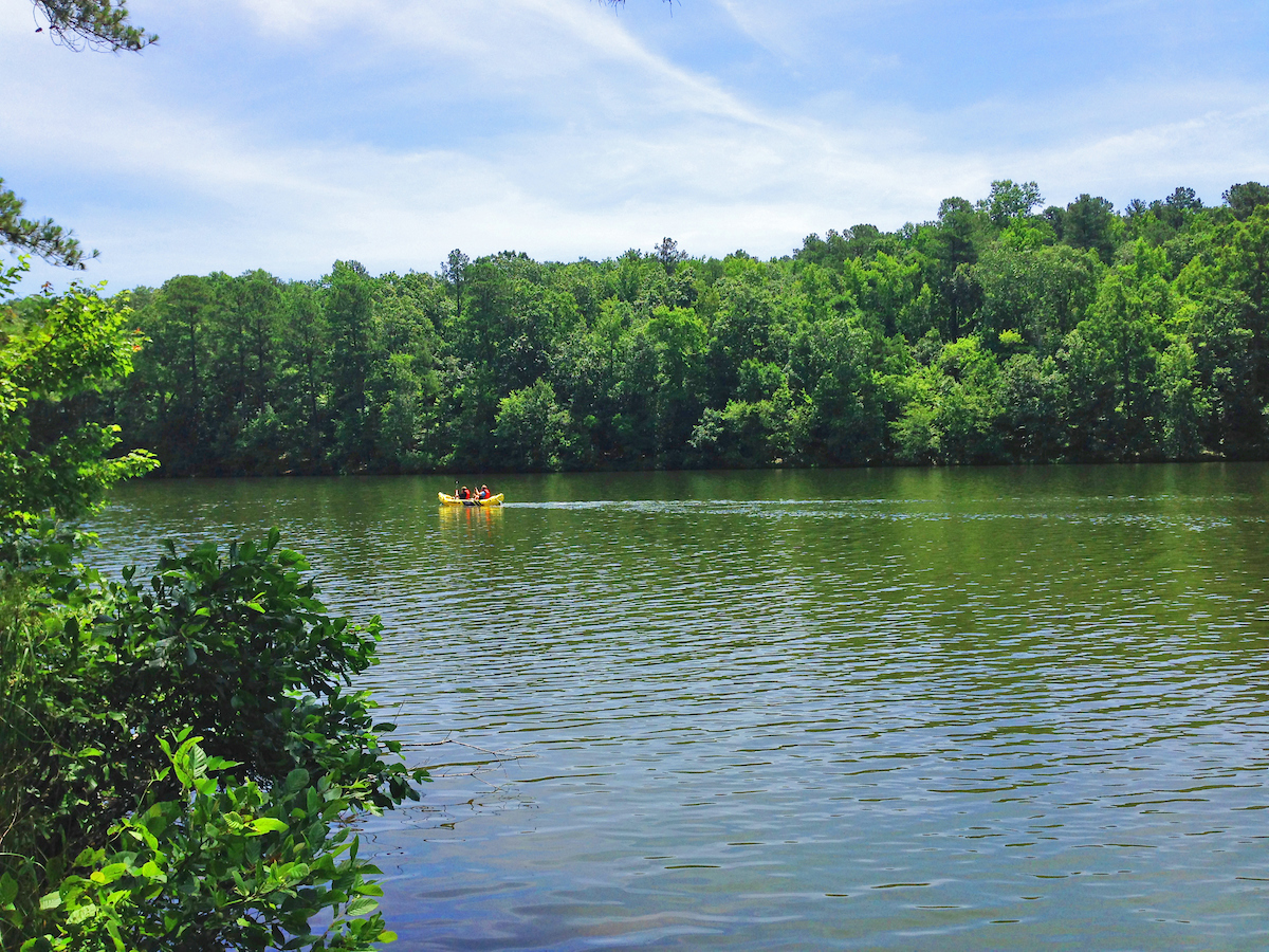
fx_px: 1210
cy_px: 476
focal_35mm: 33
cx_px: 634
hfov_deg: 55.4
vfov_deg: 42.9
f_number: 2.4
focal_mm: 4.12
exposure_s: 1/1550
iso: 50
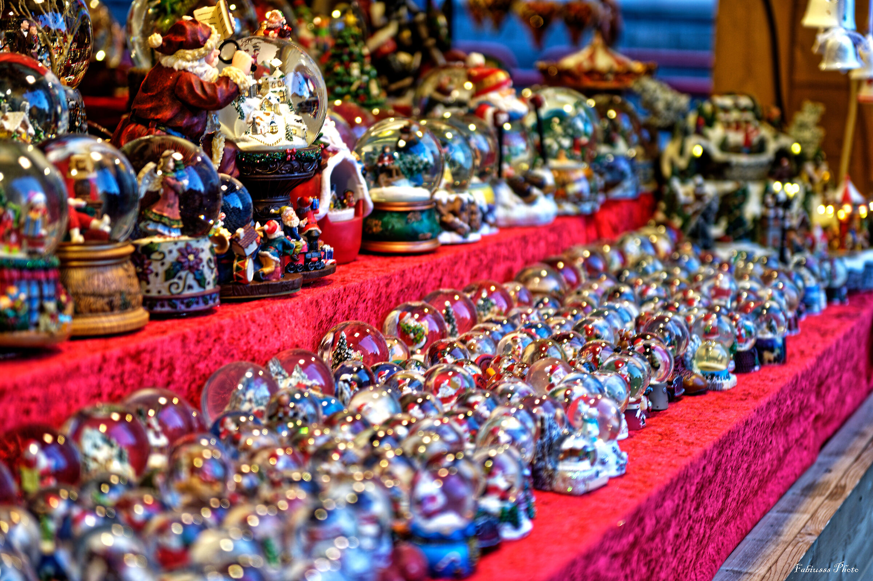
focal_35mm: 70
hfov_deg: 28.9
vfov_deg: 19.4
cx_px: 436
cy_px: 290
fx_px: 1696
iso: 100
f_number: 2.8
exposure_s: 1/125
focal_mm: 70
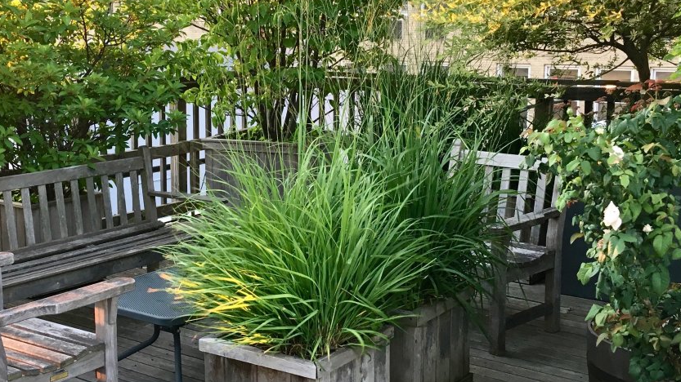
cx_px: 305
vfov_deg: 22.6
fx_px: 957
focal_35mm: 53
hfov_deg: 39.1
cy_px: 186
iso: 50
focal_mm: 4.15
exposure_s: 1/30
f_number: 2.2
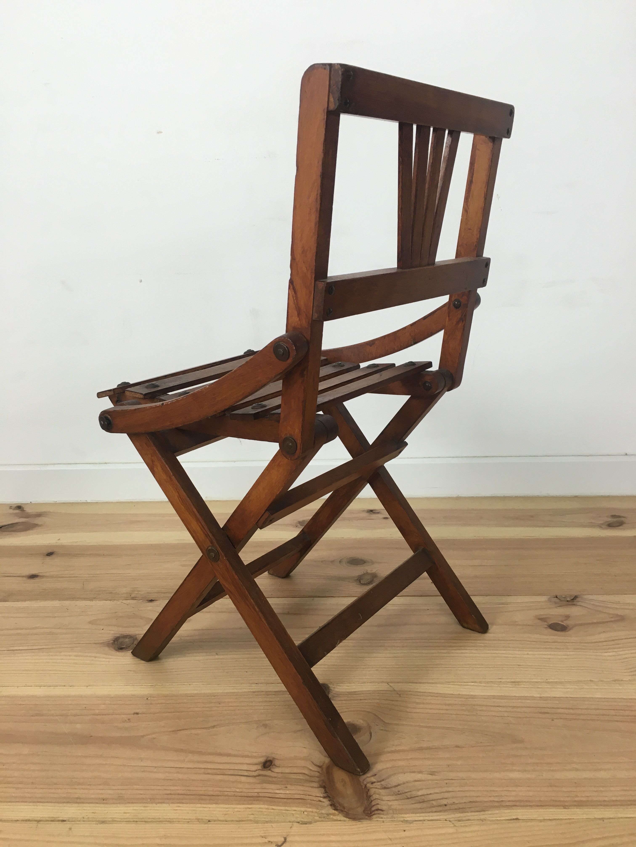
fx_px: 710
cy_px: 424
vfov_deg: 61.7
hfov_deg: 48.2
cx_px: 318
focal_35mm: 29
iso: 25
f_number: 2.2
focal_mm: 4.15
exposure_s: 1/33
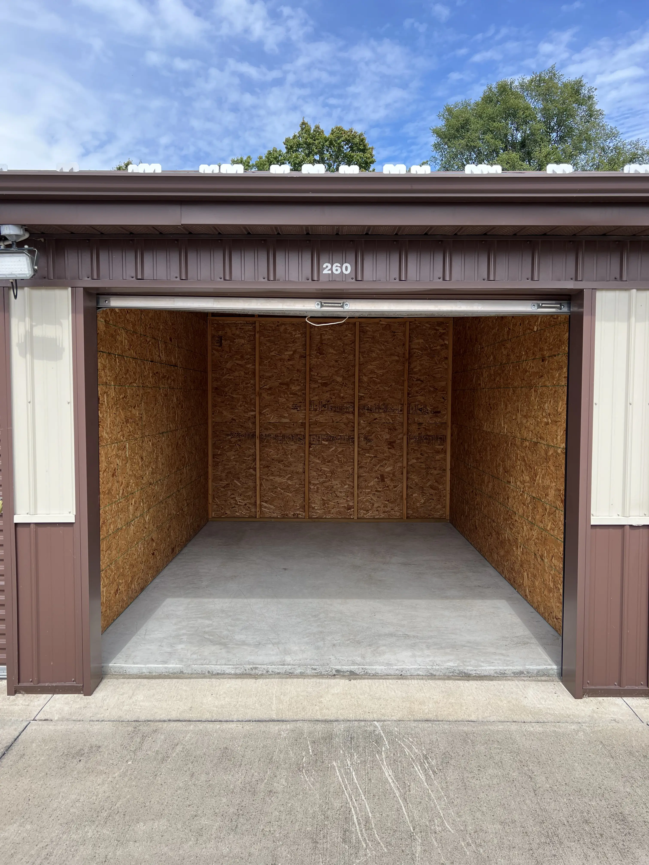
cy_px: 432
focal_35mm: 26
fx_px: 650
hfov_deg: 53.1
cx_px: 324
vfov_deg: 67.3
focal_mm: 5.7
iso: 50
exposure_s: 1/1209
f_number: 1.5
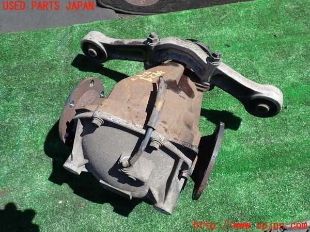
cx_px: 155
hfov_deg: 69.4
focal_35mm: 25
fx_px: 224
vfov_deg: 54.9
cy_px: 116
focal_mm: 4.5
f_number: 2.8
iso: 100
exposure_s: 1/800
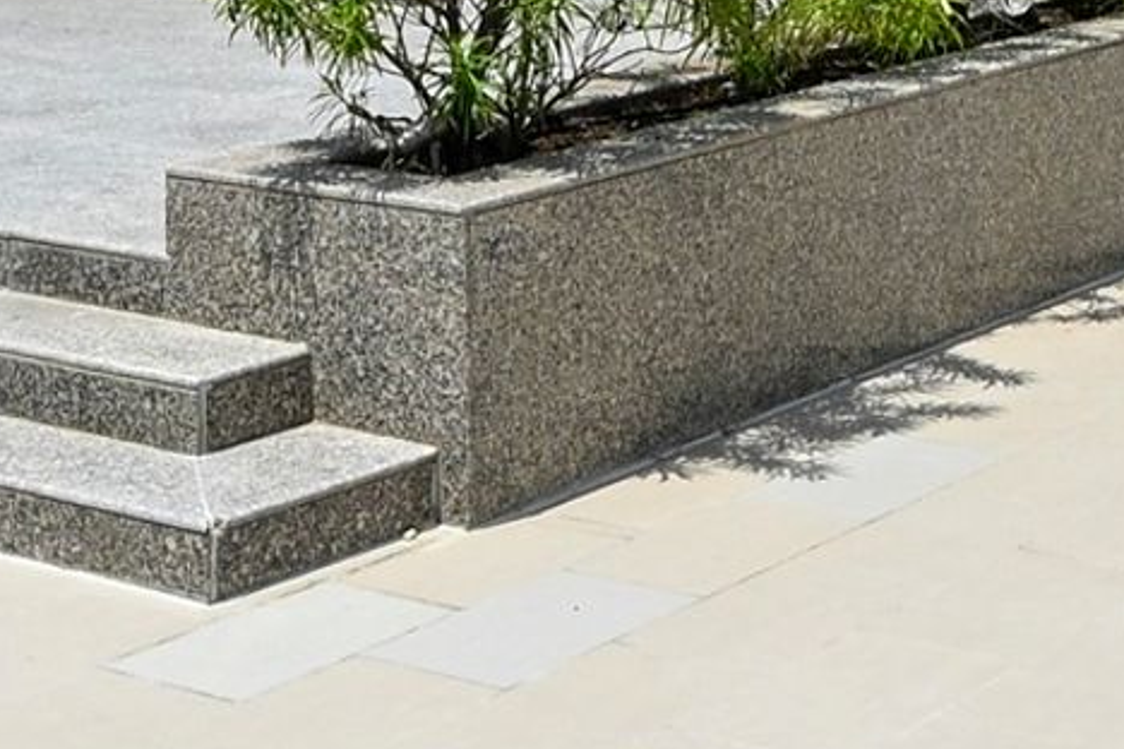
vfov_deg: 15.7
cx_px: 240
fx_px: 2279
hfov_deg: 27.2
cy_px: -631
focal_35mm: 73
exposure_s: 1/250
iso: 125
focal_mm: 13
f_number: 11
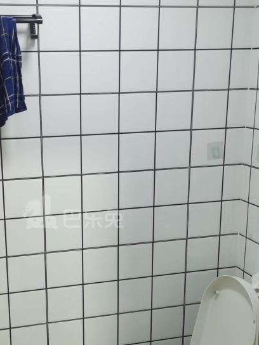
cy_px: 212
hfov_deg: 27.2
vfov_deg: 36.0
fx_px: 529
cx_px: 73
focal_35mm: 53
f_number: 1.8
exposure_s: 1/50
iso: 320
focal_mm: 5.58
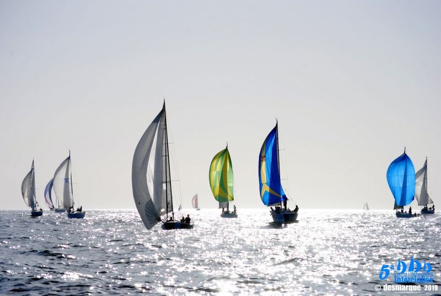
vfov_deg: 10.2
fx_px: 1657
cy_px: 148
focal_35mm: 135
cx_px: 220
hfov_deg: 15.2
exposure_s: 1/1000
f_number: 8
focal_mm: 90
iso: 100
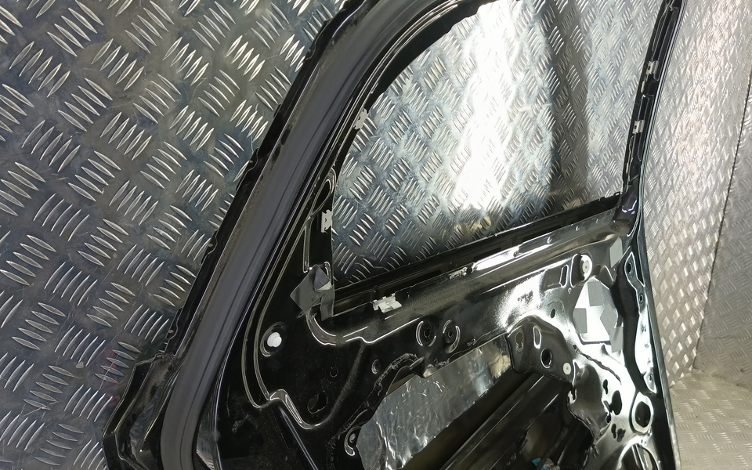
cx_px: 377
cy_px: 218
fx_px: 533
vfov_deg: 47.6
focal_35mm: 26
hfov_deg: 70.4
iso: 180
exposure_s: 1/50
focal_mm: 4.11
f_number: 1.6
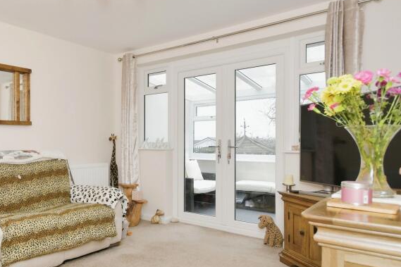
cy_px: 151
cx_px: 76
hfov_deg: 61.4
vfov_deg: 47.8
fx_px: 301
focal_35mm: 27
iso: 400
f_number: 8
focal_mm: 10
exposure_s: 1/60
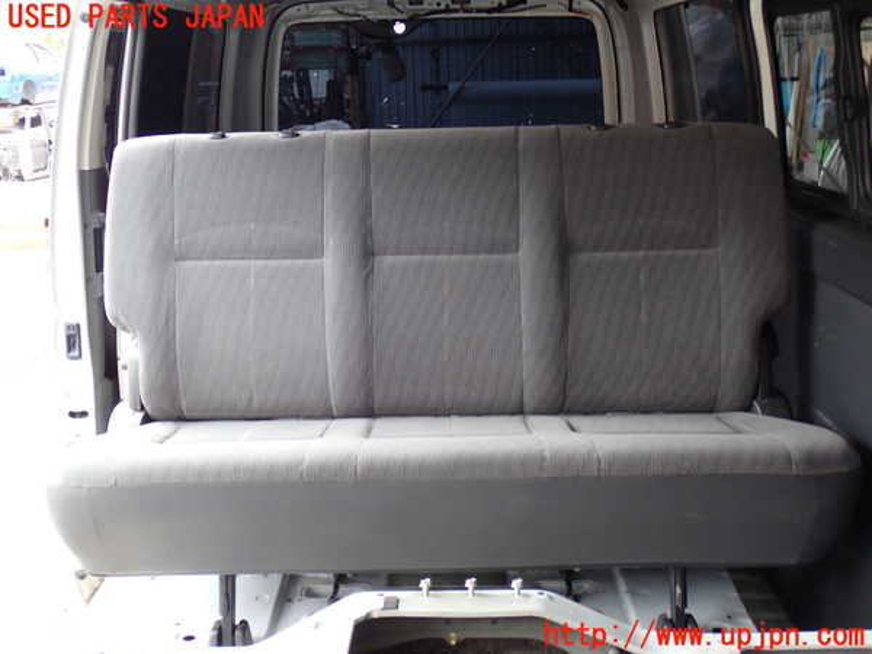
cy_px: 327
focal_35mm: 44
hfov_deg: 42.9
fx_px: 1108
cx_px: 436
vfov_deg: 32.9
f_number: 2.9
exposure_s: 1/50
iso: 200
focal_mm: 7.84
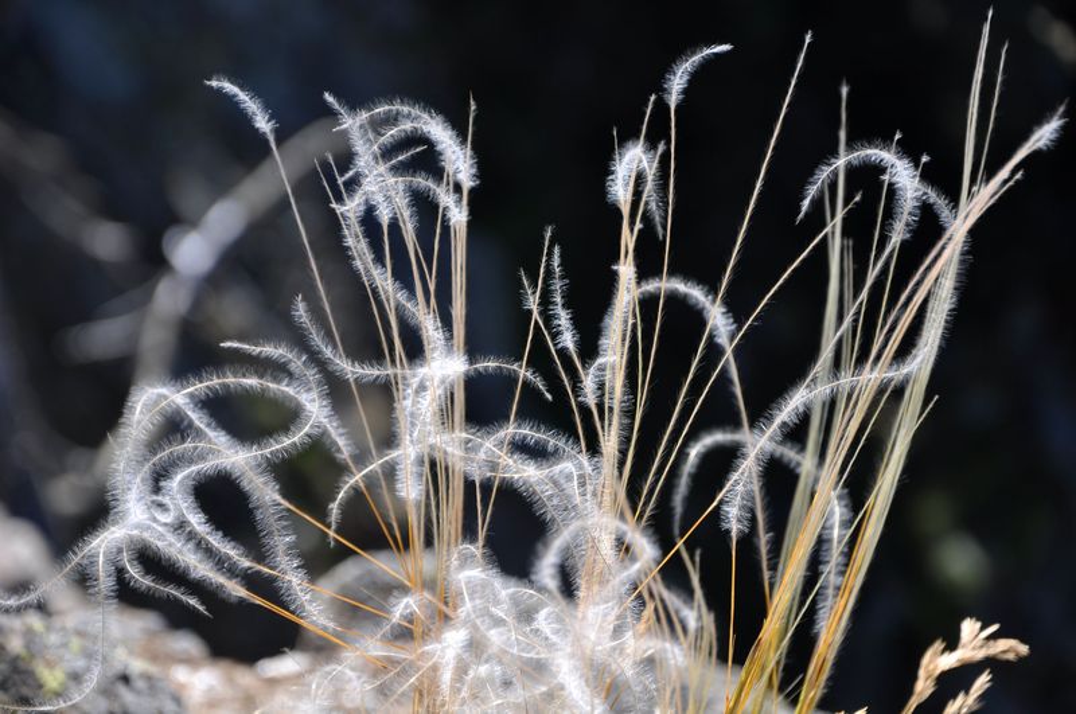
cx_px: 538
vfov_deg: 8.7
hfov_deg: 13.1
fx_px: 4701
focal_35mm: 158
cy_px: 357
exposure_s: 1/200
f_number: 5.6
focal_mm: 105
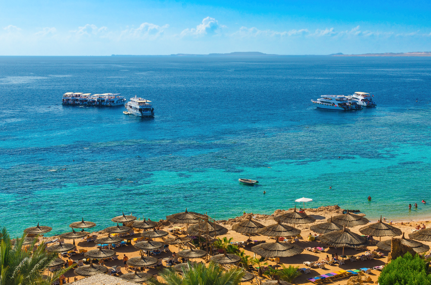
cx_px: 216
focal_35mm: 52
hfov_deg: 37.9
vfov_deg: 25.6
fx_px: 627
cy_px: 142
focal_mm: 35
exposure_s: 1/200
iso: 125
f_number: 8
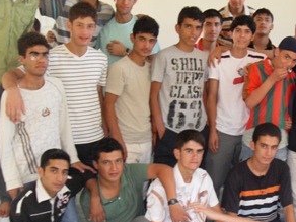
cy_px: 131
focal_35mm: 62
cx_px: 221
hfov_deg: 30.7
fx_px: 530
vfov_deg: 23.6
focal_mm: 6.3
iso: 200
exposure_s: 1/45
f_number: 2.8
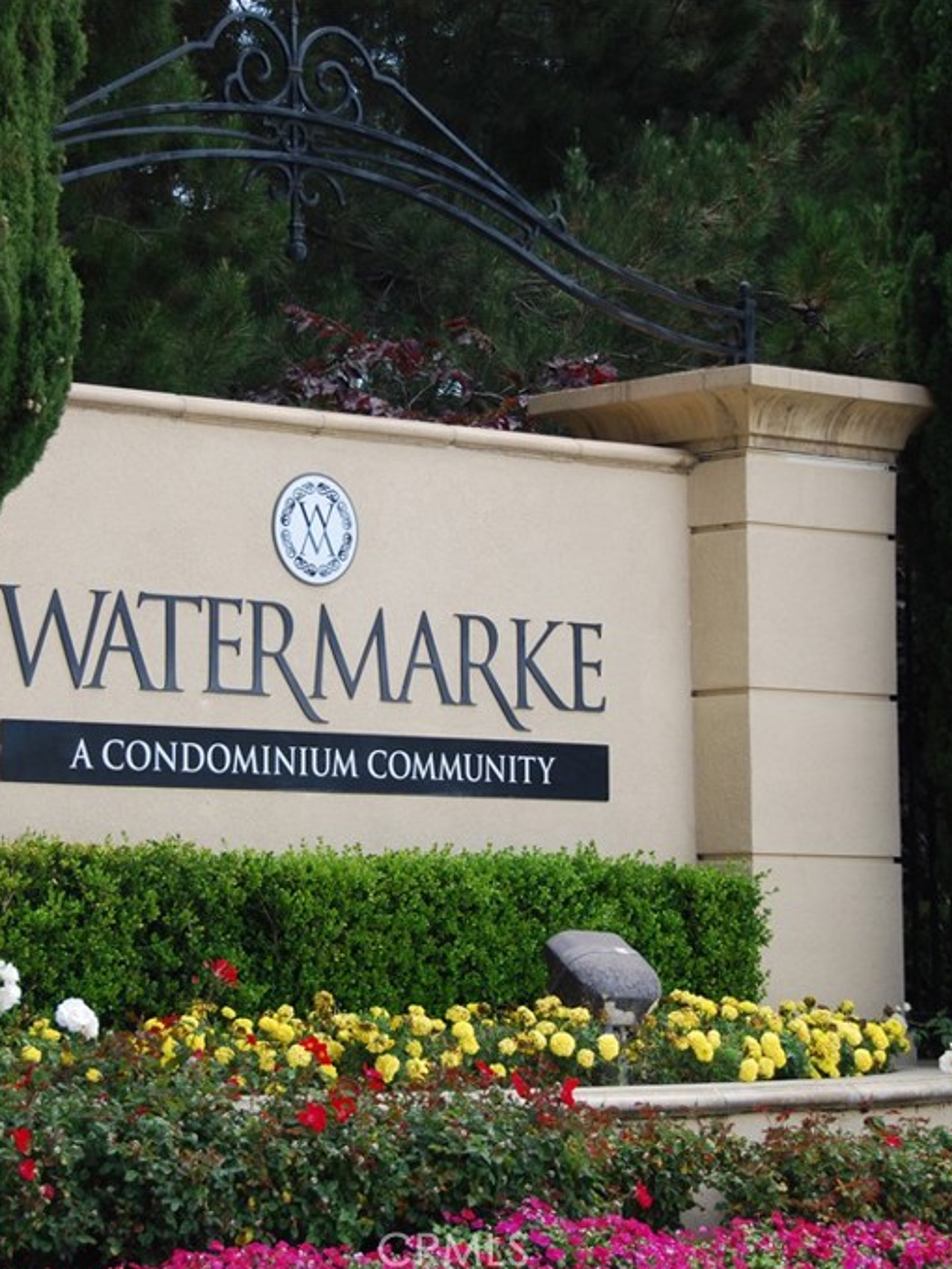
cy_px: 637
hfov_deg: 13.1
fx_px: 4144
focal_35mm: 113
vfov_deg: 17.4
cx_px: 381
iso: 100
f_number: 5.6
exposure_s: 1/125
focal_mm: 52
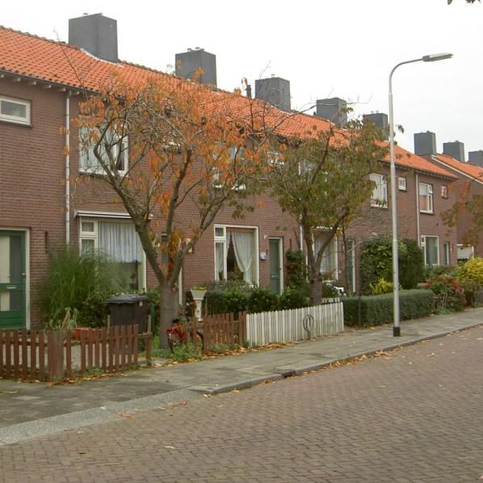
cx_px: 187
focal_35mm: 59
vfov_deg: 29.0
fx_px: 931
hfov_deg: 29.0
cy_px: 201
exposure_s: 1/80
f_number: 2.8
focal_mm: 8
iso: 50
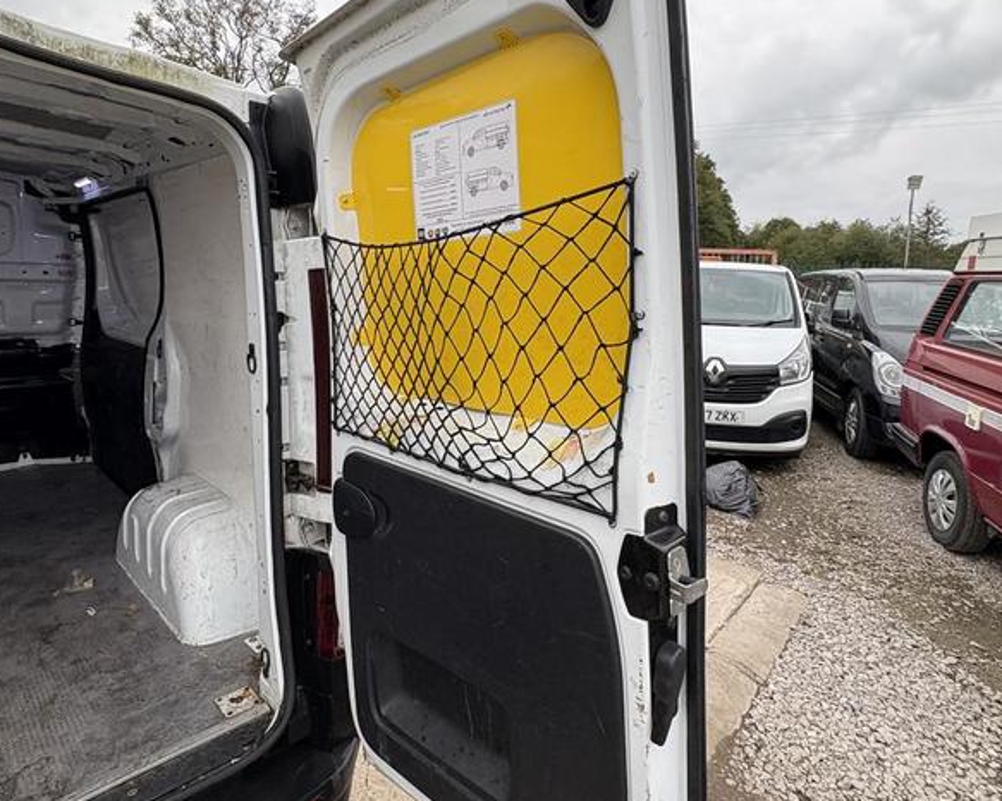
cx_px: 510
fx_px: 623
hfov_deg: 77.6
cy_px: 340
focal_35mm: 21
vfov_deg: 65.2
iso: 40
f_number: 2.2
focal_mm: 2.22
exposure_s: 1/262
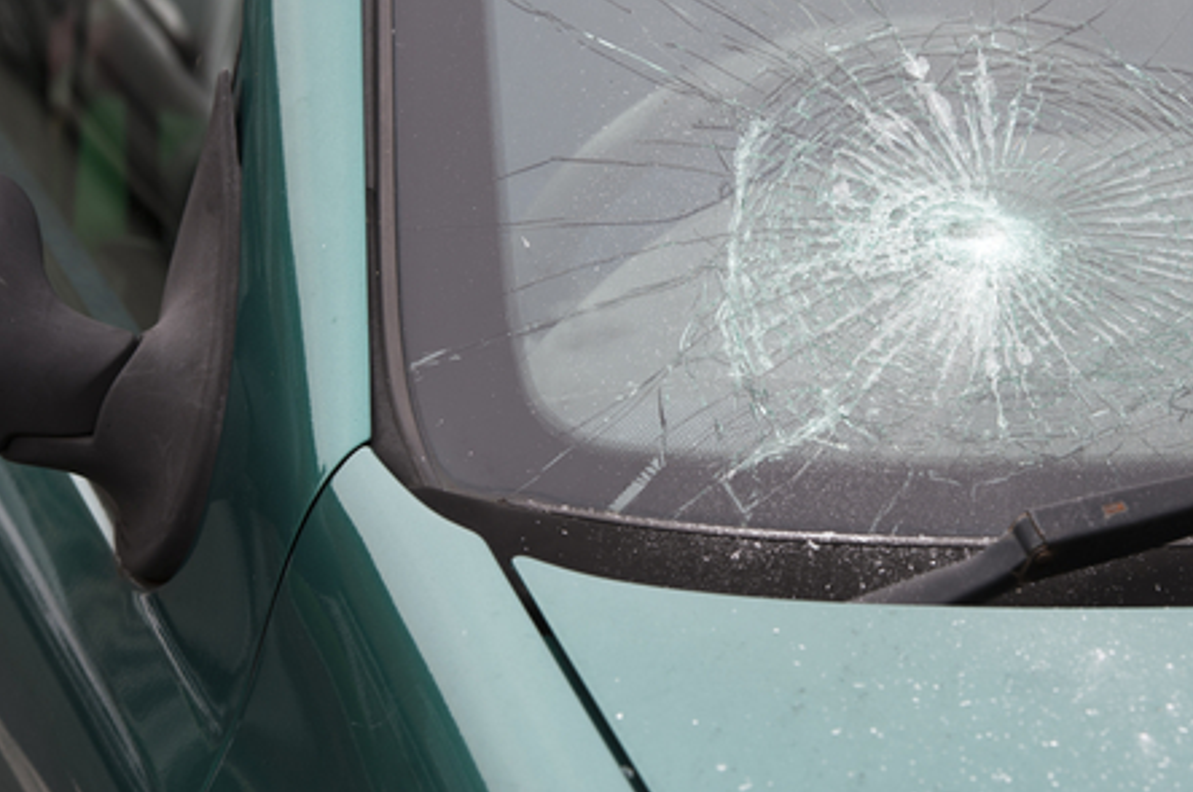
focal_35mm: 170
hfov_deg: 12.1
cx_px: 797
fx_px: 5627
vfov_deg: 8.1
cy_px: 256
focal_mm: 122
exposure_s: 1/160
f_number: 6.3
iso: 200
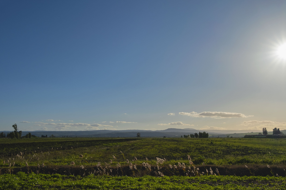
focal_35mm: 35
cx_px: 143
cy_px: 95
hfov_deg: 54.4
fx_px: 278
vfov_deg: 37.9
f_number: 8
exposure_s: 1/2000
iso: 500
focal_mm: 23
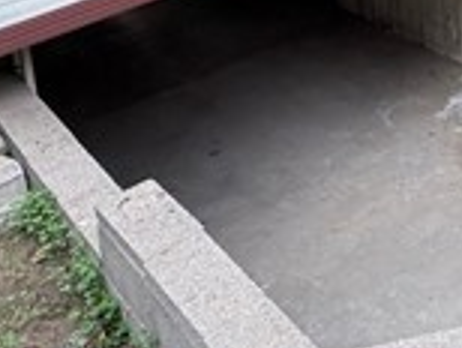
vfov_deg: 21.1
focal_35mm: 58
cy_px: -183
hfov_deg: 29.7
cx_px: 516
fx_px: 775
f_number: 2.2
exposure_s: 1/625
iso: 50
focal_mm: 2.22
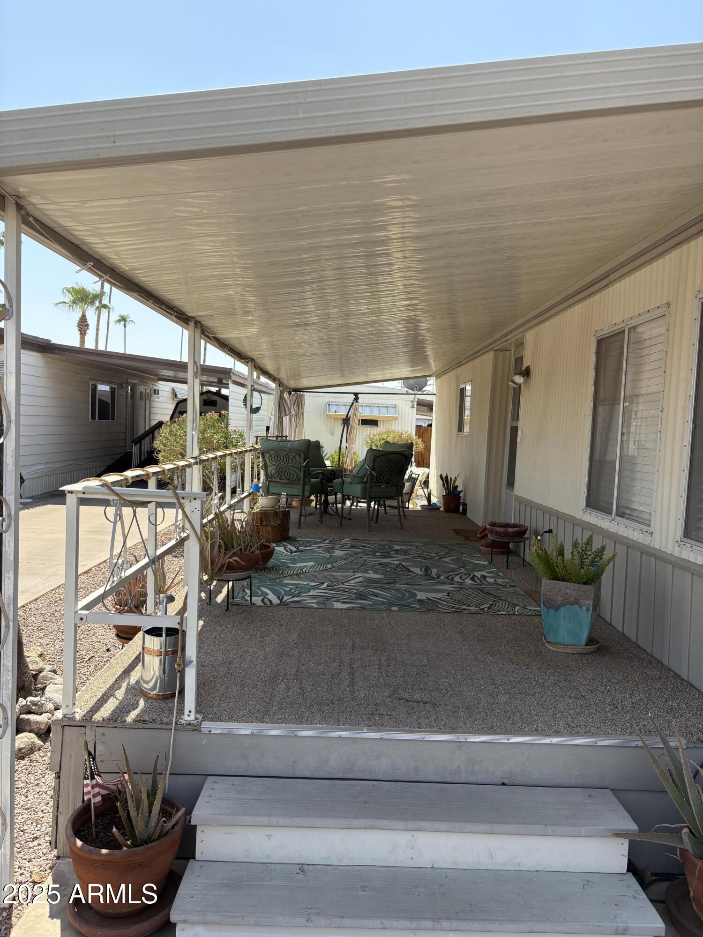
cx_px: 352
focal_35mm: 26
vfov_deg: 67.3
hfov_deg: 53.1
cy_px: 468
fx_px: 704
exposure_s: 1/2012
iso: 64
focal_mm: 5.96
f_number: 1.6
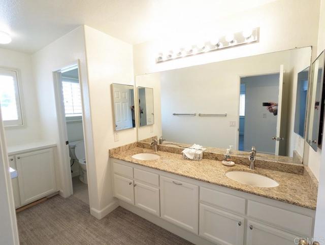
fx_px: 150
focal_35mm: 16
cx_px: 162
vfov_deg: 78.3
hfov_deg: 94.4
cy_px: 122
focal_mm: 2.35
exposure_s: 1/90.1
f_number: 2.2
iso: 347
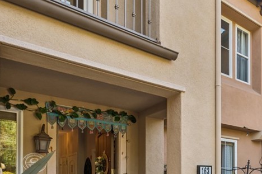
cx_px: 238
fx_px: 254
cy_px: 177
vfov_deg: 34.2
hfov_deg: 48.5
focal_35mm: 35
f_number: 9
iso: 200
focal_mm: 16
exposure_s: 1/25
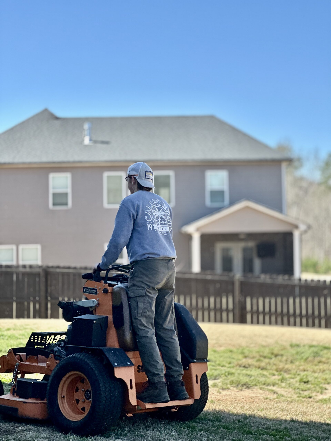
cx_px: 166
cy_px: 220
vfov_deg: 25.3
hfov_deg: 19.1
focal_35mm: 77
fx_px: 982
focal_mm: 9
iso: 25
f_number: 2.8
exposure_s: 1/243
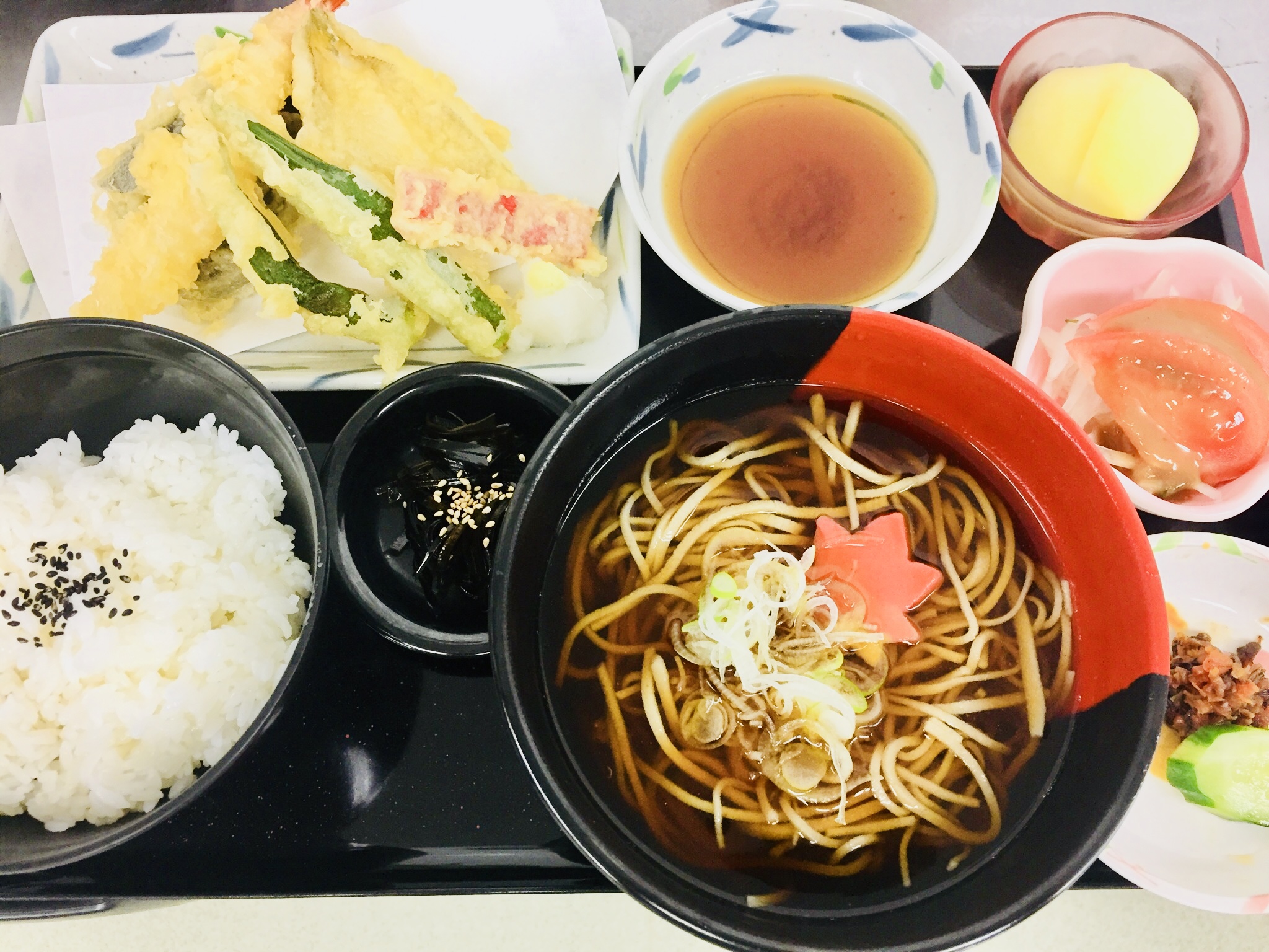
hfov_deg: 61.7
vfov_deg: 48.2
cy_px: 476
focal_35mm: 29
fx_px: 1063
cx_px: 634
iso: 50
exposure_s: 1/30
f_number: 2.2
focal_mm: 4.15
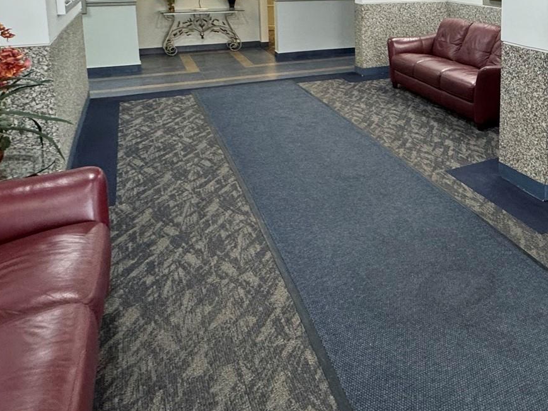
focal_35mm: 33
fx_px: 522
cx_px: 467
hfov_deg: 50.6
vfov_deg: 39.6
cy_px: 36
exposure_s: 1/120
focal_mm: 2.22
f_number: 2.2
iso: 320
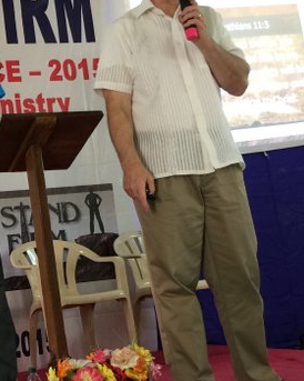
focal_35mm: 66
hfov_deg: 21.3
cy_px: 242
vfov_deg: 28.6
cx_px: -75
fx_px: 743
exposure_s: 1/17
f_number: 2.2
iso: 50
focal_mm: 4.15
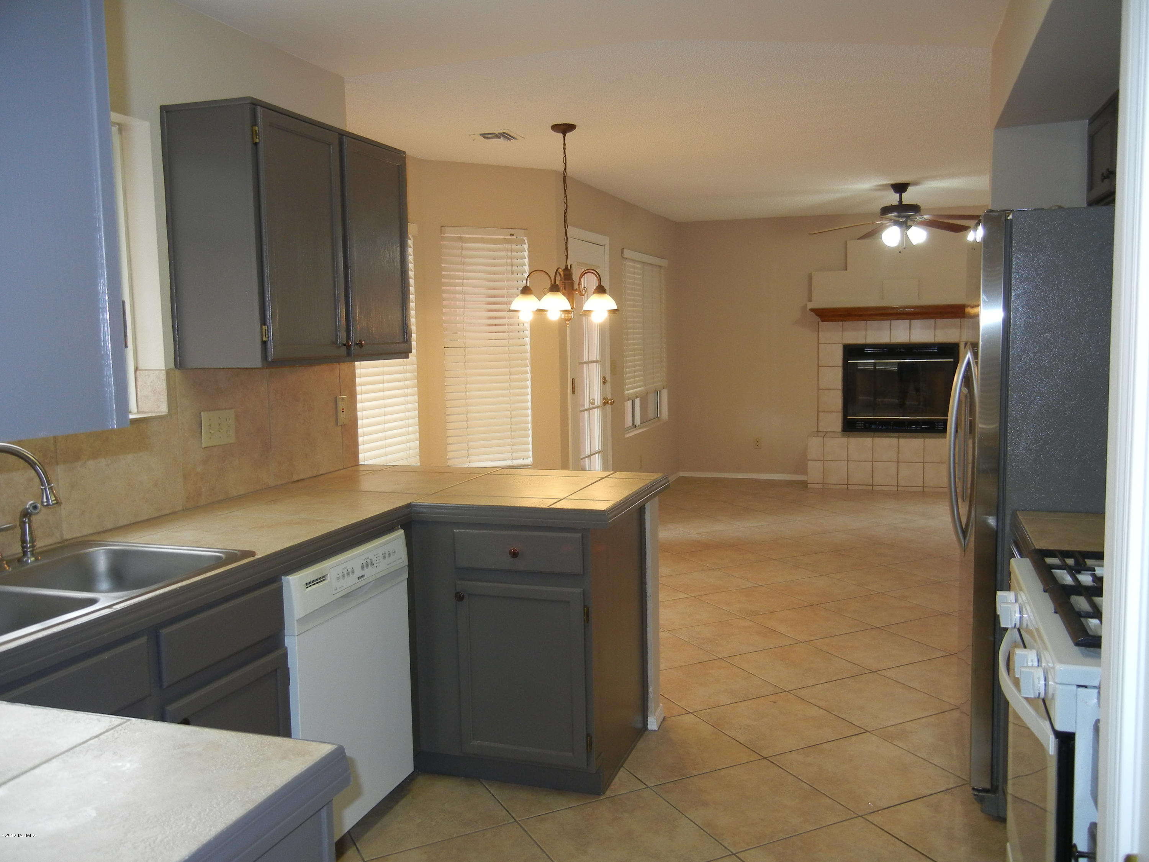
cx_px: 574
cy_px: 431
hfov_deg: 60.0
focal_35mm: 30
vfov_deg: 46.8
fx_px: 996
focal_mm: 5.4
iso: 160
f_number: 3.5
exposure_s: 1/35.8
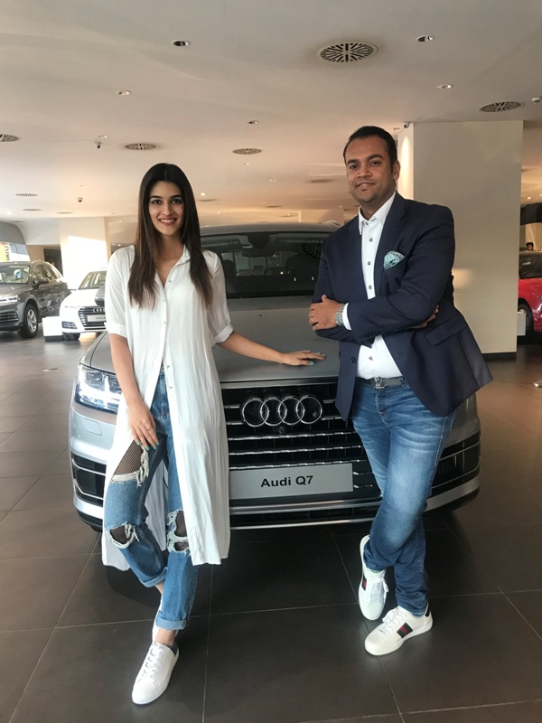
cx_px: 271
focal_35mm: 28
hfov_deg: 49.7
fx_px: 585
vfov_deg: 63.4
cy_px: 362
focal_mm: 3.99
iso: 25
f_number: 1.8
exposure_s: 1/32
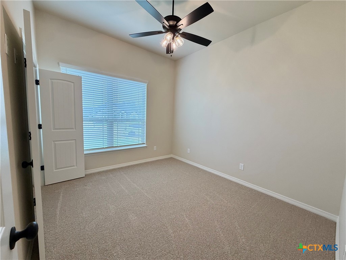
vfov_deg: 85.7
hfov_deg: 102.1
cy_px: 130
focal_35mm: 14
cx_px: 173
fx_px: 140
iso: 64
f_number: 2.2
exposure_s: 1/60
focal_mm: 2.22
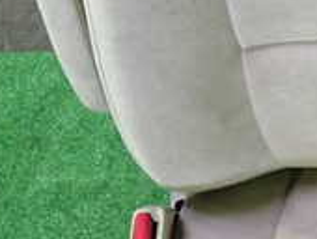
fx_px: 807
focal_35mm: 88
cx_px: 382
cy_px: -73
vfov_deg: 16.0
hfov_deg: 20.7
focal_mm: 4.5
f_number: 2
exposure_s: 1/30
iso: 500
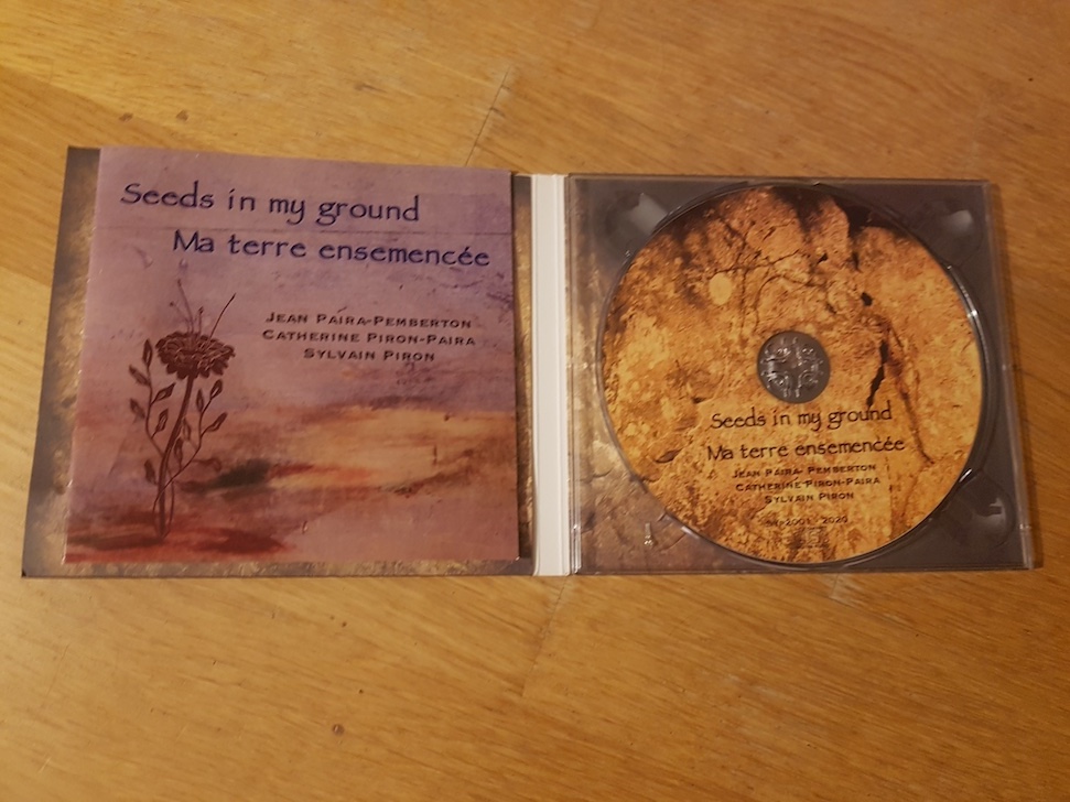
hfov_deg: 67.3
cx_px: 535
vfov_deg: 53.1
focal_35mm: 26
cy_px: 401
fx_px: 804
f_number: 1.7
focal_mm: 4.2
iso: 200
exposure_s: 1/10
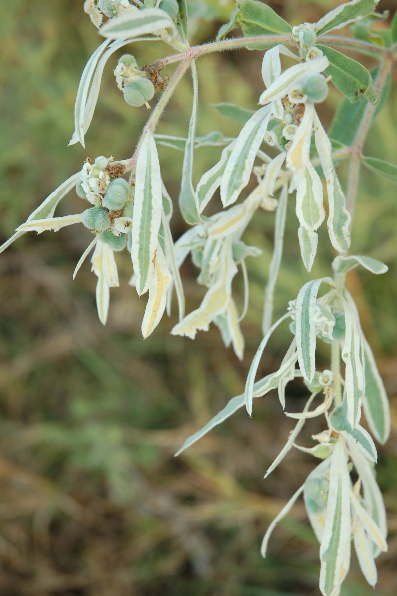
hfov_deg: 16.4
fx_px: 1381
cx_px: 198
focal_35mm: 84
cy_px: 299
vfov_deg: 24.3
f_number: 5
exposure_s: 1/100
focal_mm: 55
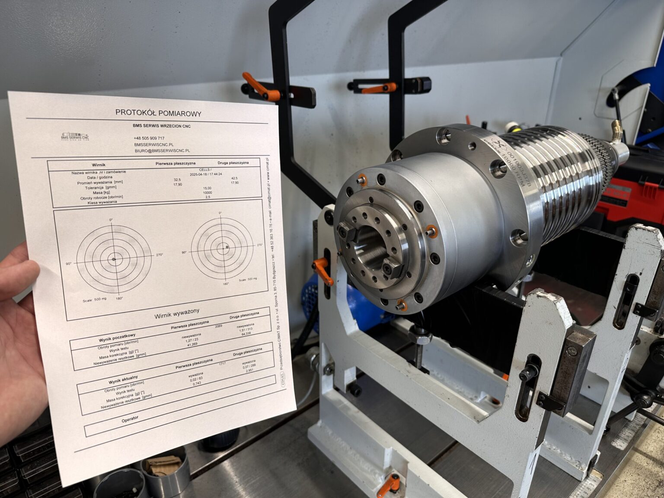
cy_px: 249
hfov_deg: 71.6
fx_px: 460
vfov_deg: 56.8
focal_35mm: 24
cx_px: 332
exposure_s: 1/100
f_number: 1.78
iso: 64
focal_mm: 6.86
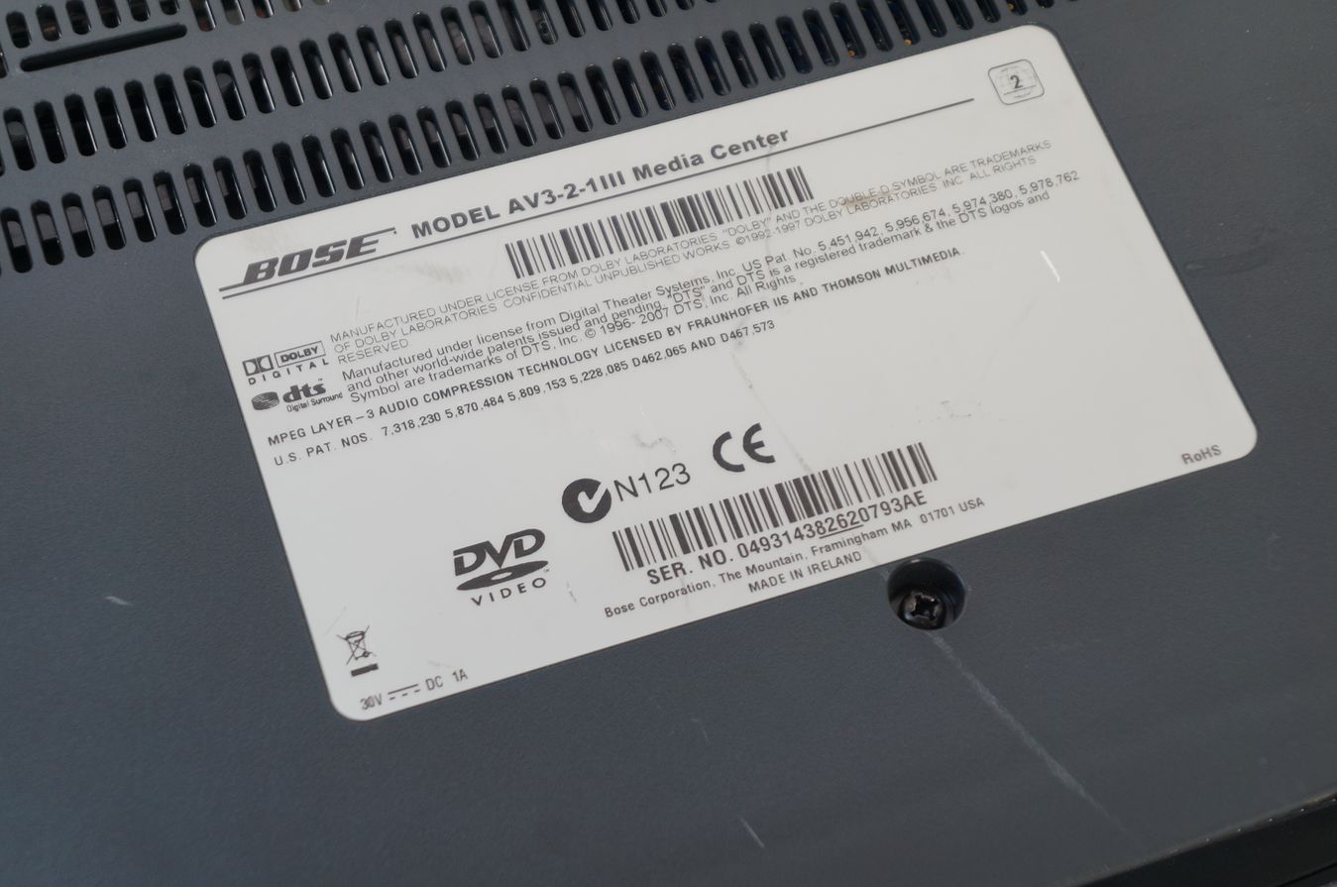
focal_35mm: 70
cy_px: 444
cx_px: 668
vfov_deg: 19.3
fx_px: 2614
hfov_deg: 28.7
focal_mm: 47
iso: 200
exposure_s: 1/30
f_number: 5.6
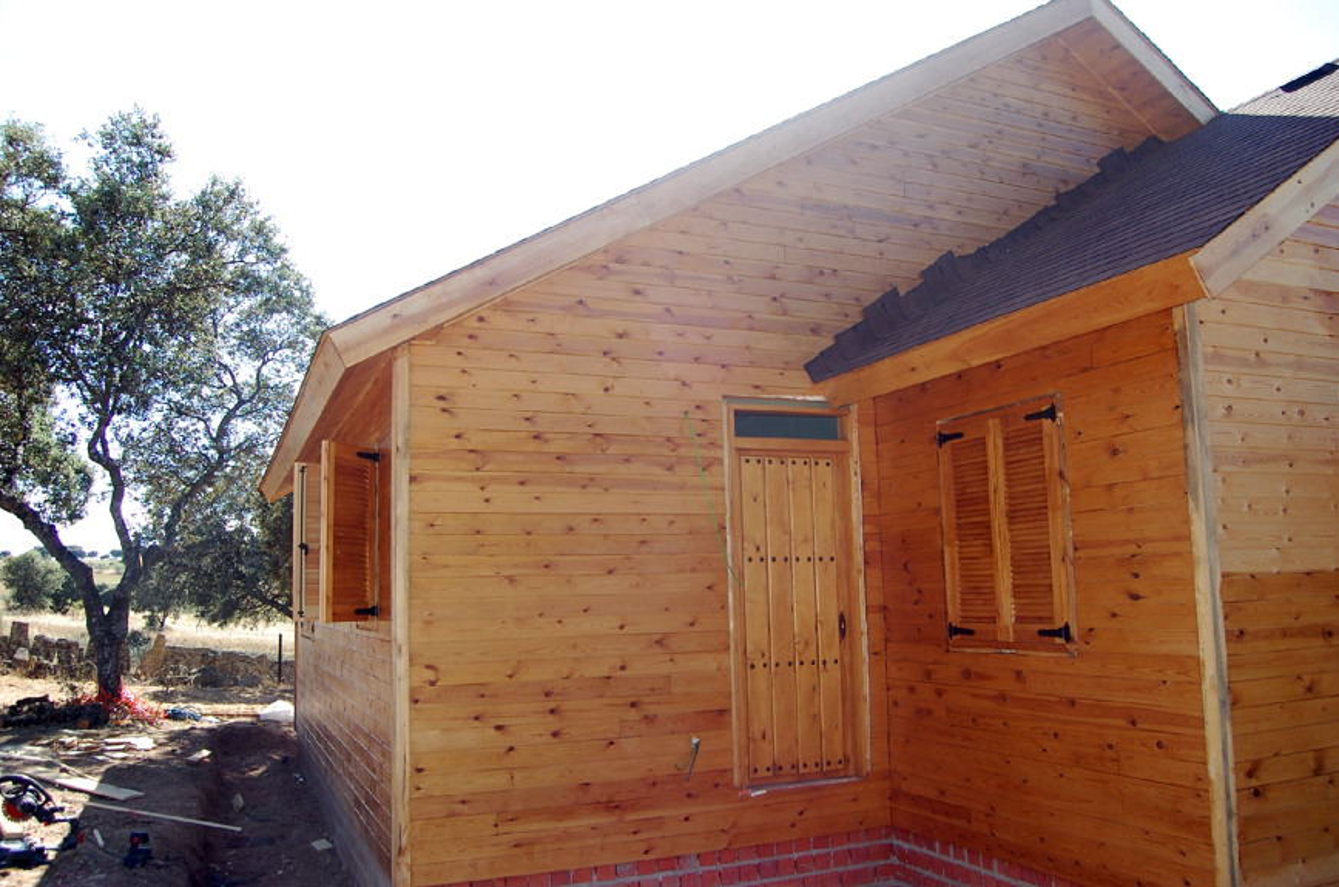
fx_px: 1039
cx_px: 693
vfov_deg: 46.2
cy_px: 446
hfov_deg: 65.6
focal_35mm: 28
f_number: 5
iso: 400
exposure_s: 1/500
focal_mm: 18
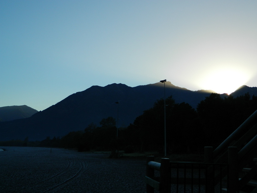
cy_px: 96
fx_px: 349
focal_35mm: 47
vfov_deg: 30.9
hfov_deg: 40.4
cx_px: 128
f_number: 3.6
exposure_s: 1/800
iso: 80
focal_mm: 8.4
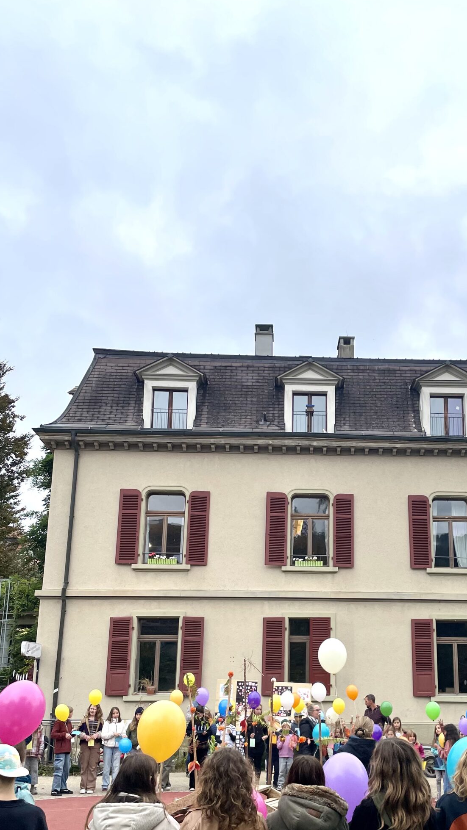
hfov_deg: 31.7
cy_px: 502
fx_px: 815
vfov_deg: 53.6
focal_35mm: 37
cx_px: 322
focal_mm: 4.2
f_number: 1.6
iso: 32
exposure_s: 1/1208
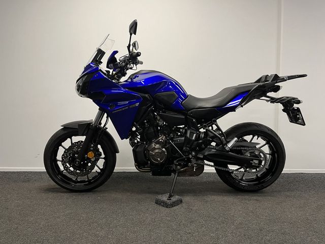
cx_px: 162
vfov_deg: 53.1
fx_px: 244
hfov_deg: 67.3
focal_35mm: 26
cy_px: 122
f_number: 1.6
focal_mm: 5.1
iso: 80
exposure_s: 1/50
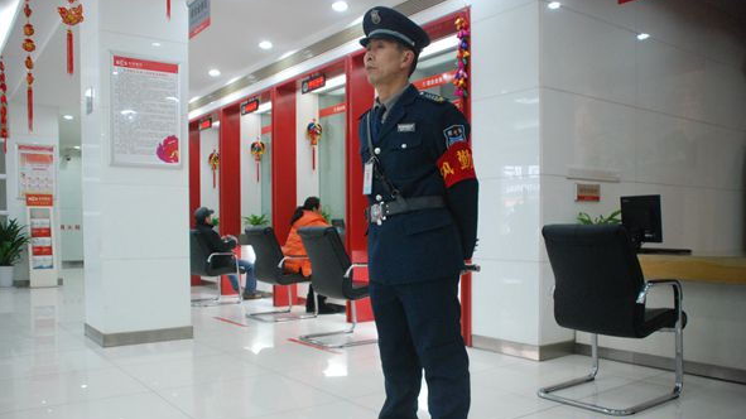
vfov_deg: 36.5
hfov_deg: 61.0
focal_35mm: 32
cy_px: 247
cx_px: 377
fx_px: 633
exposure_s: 1/60
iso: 1100
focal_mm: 20
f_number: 3.8
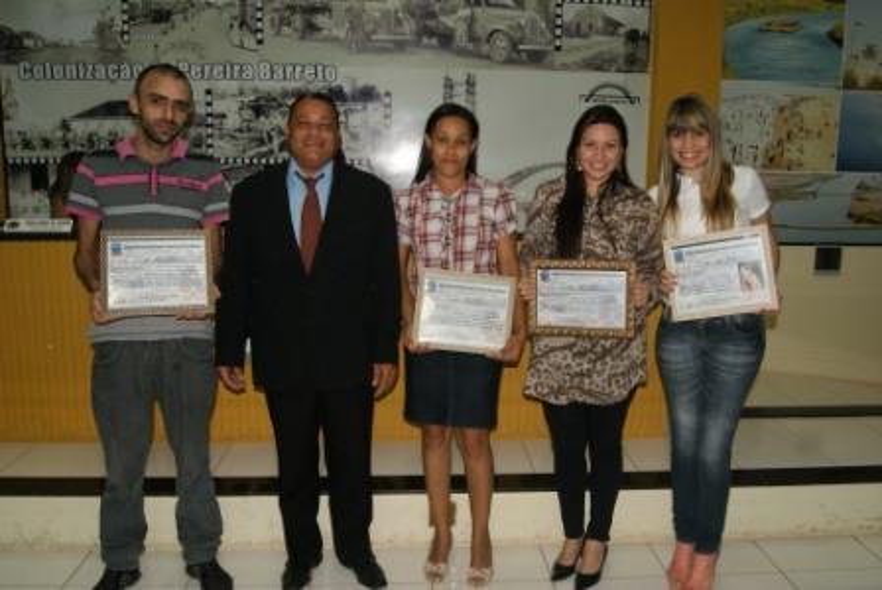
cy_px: 295
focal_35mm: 30
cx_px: 441
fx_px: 736
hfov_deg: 61.9
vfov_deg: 43.7
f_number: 5.6
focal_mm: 20
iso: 400
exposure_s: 1/160
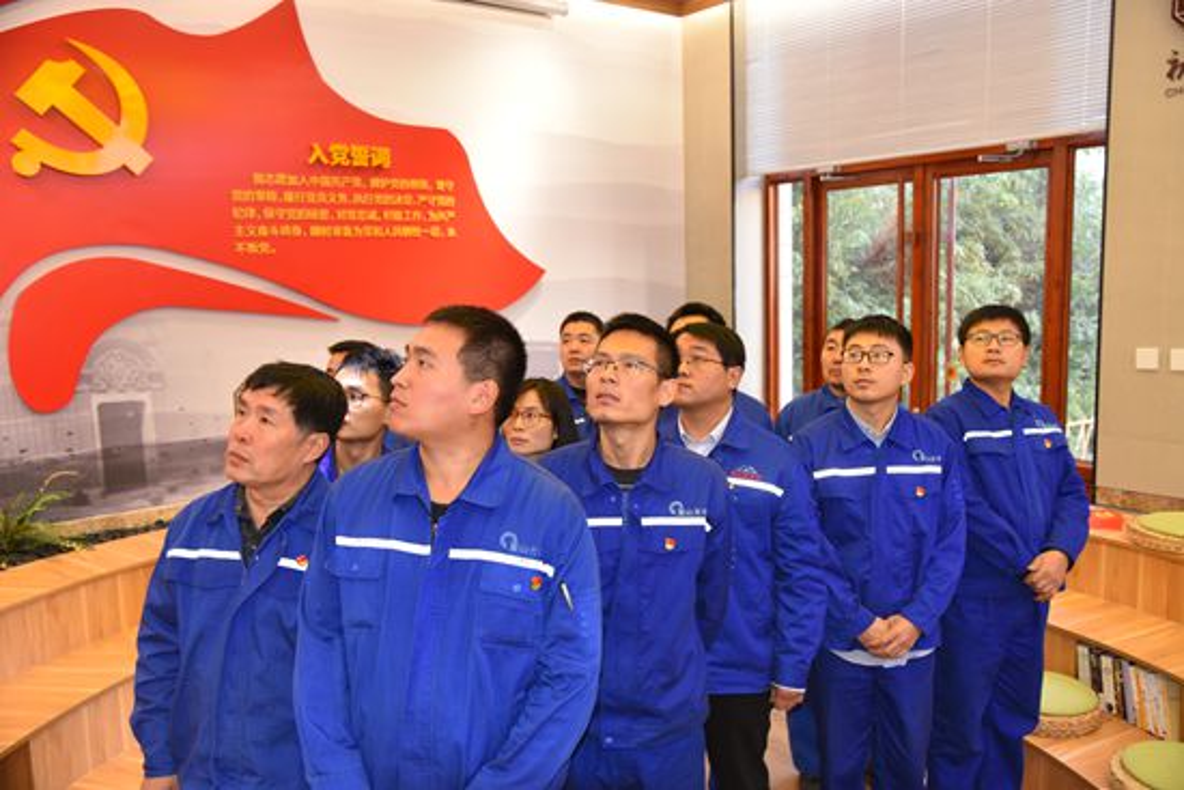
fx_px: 987
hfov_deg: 61.9
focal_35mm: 30
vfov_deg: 43.6
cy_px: 395
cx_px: 592
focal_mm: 30
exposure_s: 1/60
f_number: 4
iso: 800
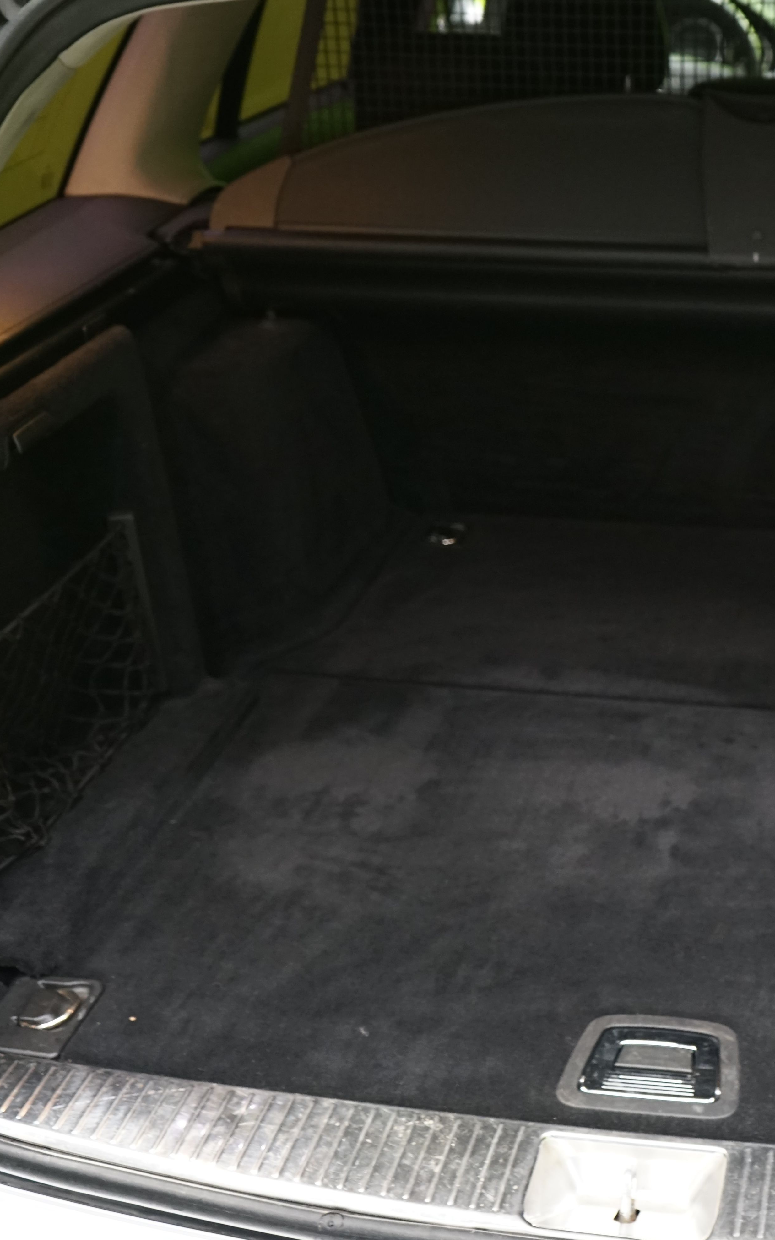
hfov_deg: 26.0
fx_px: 1622
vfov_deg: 41.8
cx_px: 703
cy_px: 618
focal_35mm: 48
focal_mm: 31
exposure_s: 1/6
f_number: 5
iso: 1600
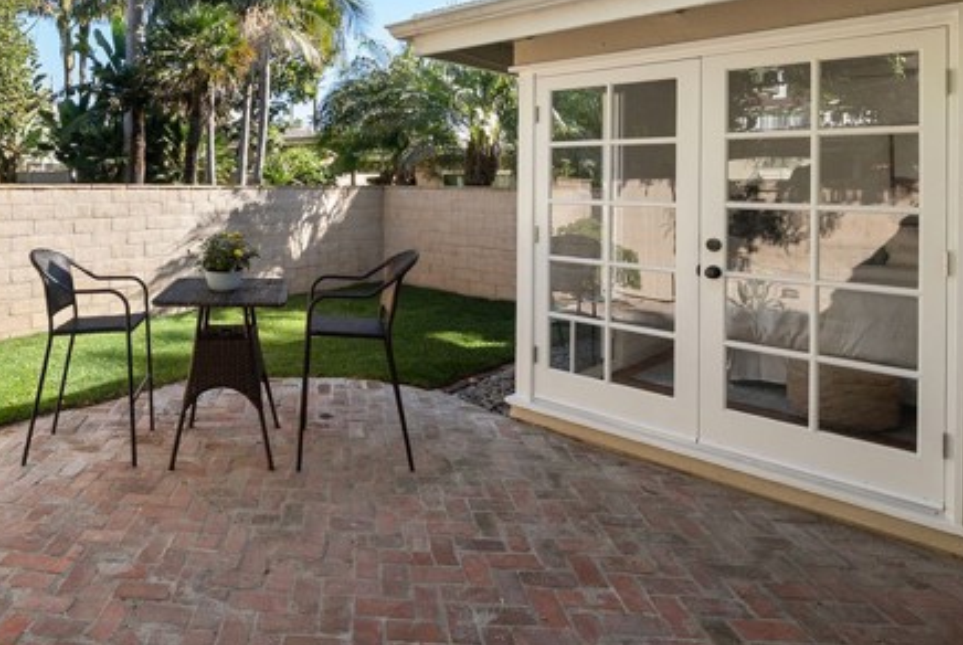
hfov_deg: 74.9
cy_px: 175
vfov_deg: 55.1
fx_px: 589
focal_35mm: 22
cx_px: 287
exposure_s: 1/8
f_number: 11
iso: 40
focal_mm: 15
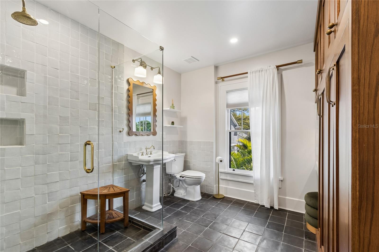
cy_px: 126
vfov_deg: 77.3
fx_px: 158
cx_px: 190
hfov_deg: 100.4
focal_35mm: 15
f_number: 7.1
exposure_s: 1/15
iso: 100
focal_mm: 10
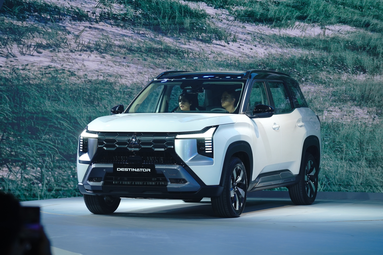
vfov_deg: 10.7
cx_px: 192
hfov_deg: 16.0
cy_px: 128
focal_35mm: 128
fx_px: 1362
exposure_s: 1/400
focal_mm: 128
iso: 1000
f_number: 4.5
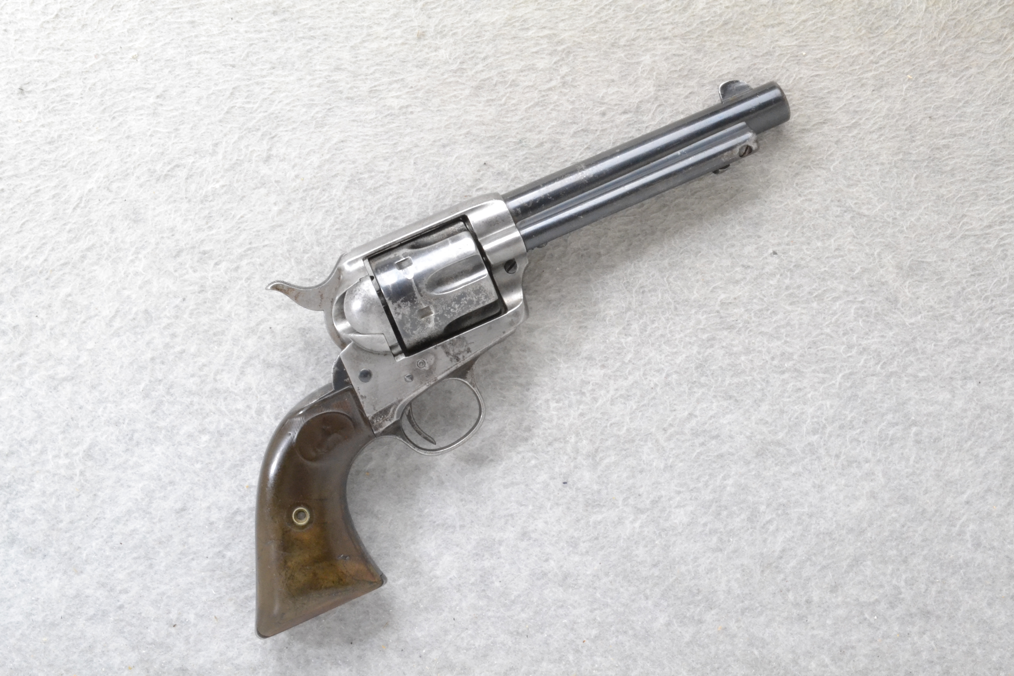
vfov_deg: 26.5
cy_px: 338
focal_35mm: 51
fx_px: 1436
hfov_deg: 38.9
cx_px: 507
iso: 3200
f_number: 20
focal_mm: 34
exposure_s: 1/60
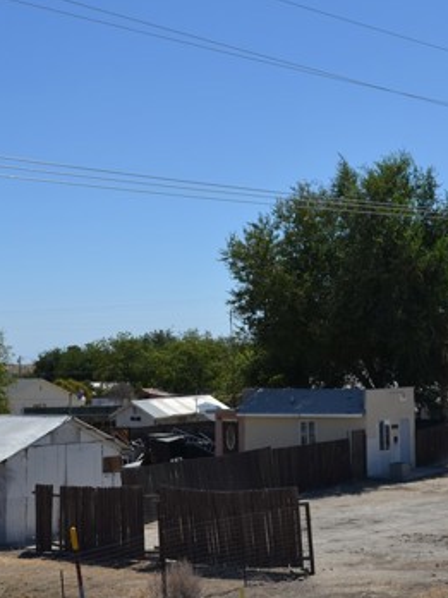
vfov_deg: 28.2
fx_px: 1191
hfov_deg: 21.2
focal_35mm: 69
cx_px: 321
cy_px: 281
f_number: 9
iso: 100
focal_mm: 26
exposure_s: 1/320
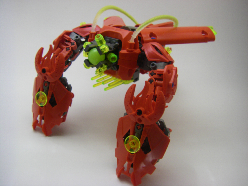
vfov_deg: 37.7
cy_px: 93
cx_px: 124
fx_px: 272
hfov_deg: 49.0
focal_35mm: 38
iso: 64
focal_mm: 6.3
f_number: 3.5
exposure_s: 1/60
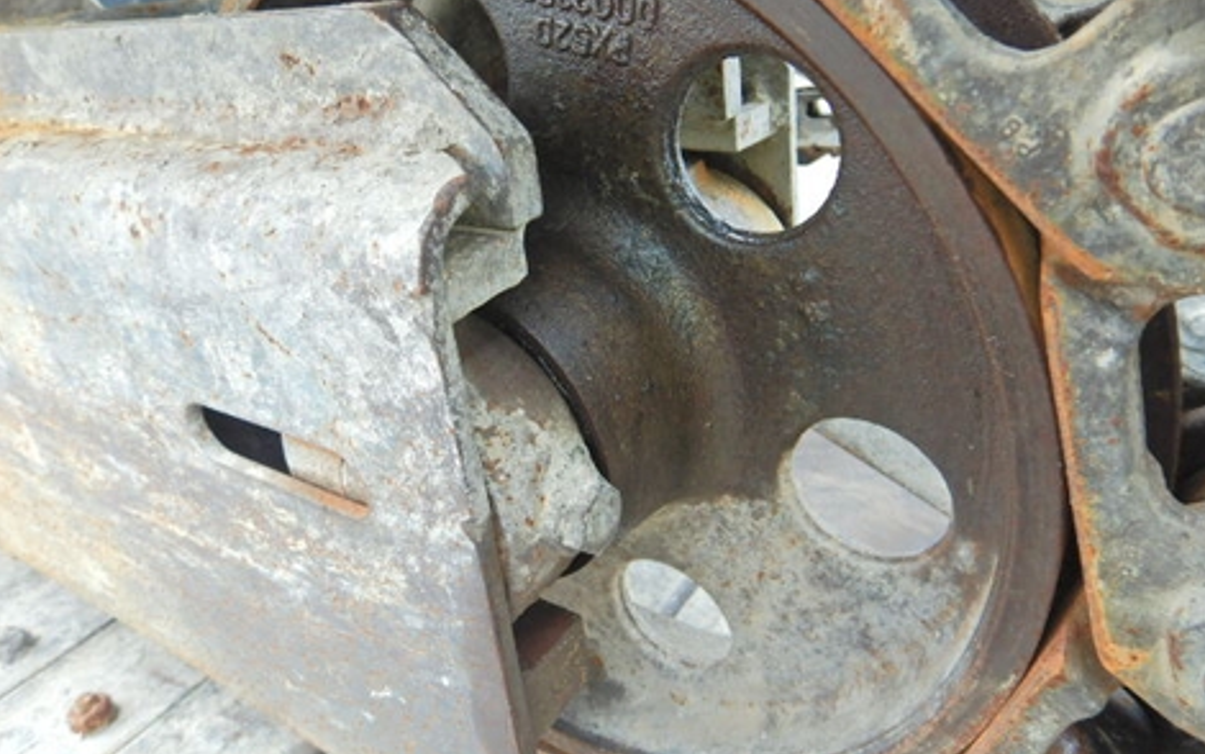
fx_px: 854
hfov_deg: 70.4
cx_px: 610
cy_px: 315
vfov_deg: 47.4
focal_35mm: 26
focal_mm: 4.3
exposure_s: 1/100
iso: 125
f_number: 2.8
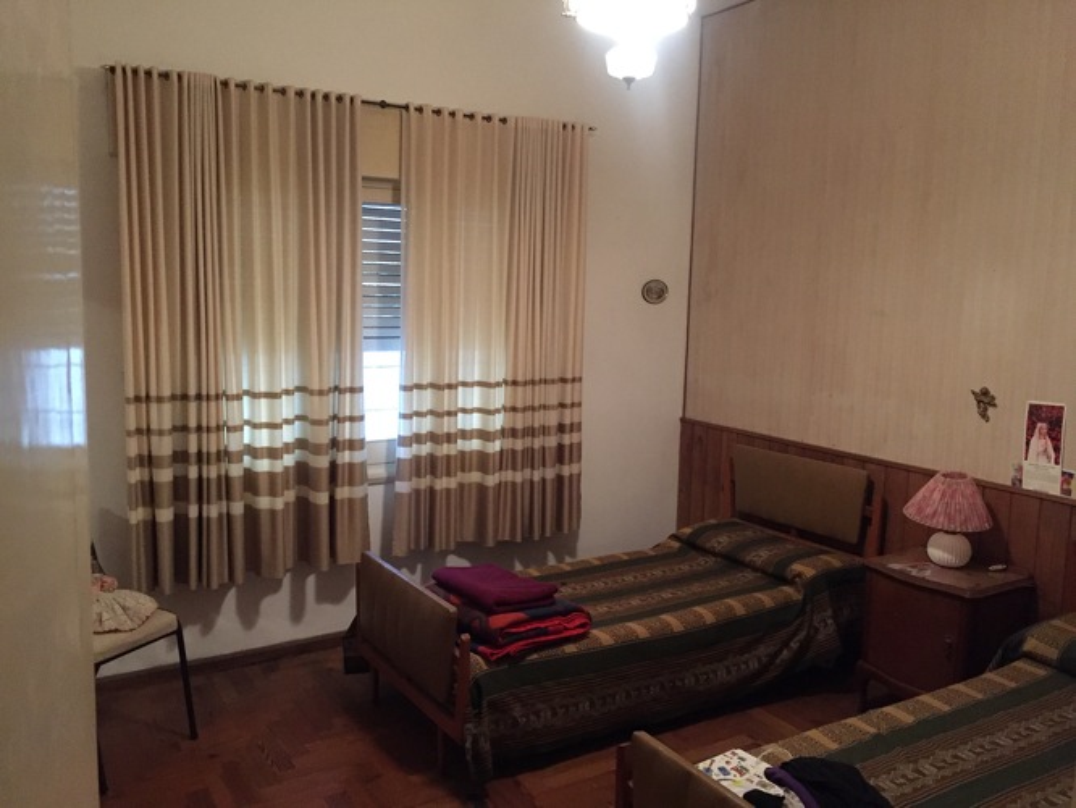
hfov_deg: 61.6
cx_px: 538
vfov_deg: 48.3
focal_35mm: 29
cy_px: 404
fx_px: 902
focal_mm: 4.15
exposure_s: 1/17
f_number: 2.2
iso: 400
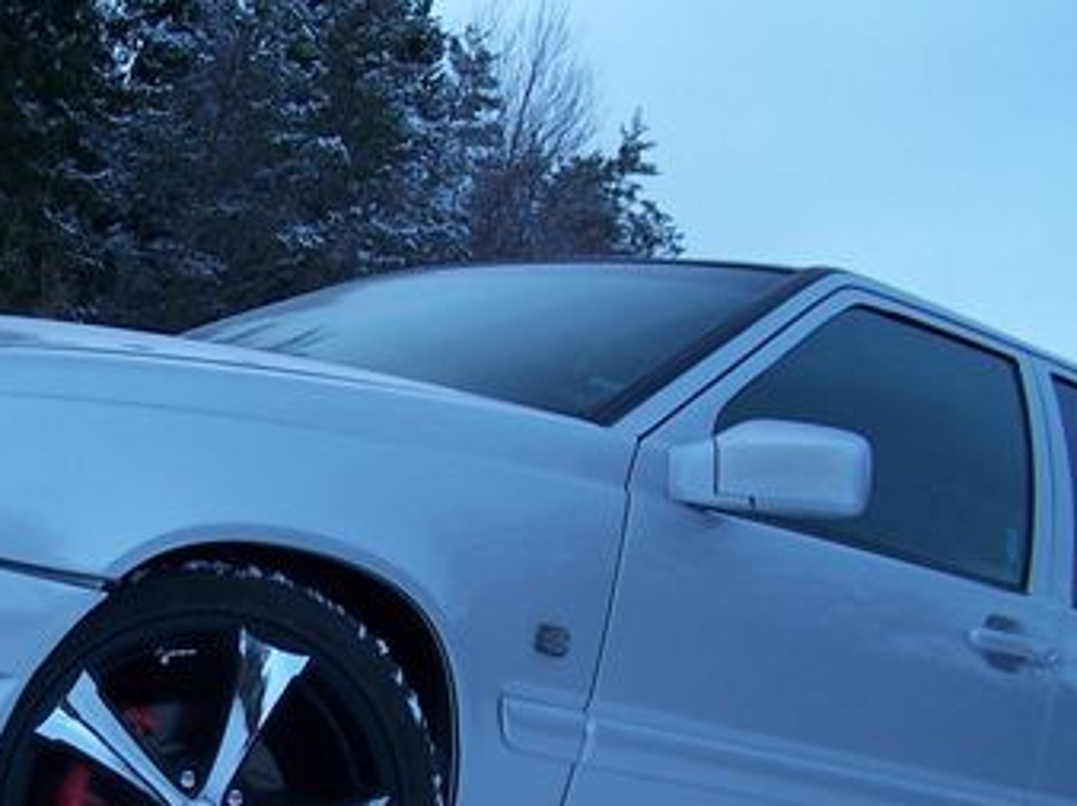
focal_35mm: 72
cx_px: 64
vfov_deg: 20.2
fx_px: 2239
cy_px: 631
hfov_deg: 26.0
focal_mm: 6.3
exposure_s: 1/45
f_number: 2.8
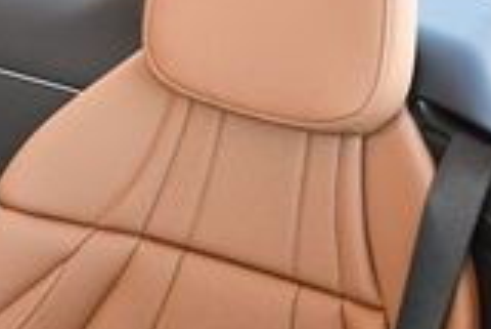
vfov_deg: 9.5
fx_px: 1966
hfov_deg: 13.7
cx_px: -163
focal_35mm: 144
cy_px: 323
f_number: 3.5
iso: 800
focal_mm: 18
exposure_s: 1/250
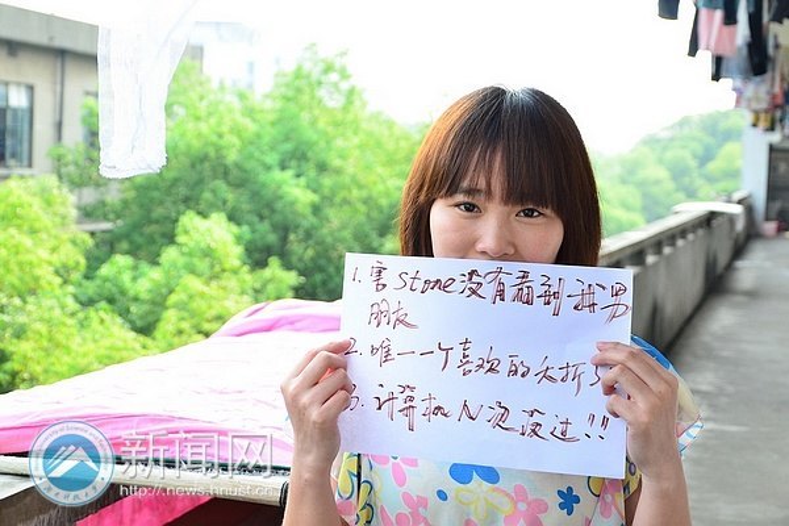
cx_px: 394
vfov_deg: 23.8
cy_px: 263
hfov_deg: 35.1
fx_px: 1249
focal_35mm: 57
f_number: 4.5
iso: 800
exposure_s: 1/640
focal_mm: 38
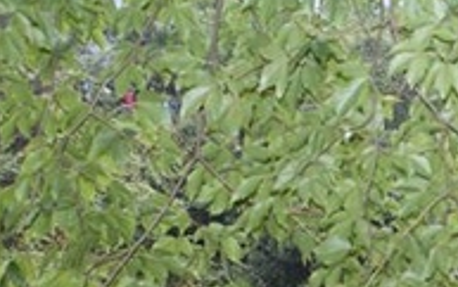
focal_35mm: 111
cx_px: 558
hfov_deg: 17.8
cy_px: 319
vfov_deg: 11.6
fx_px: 1387
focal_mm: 28
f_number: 4.5
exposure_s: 1/60
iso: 400
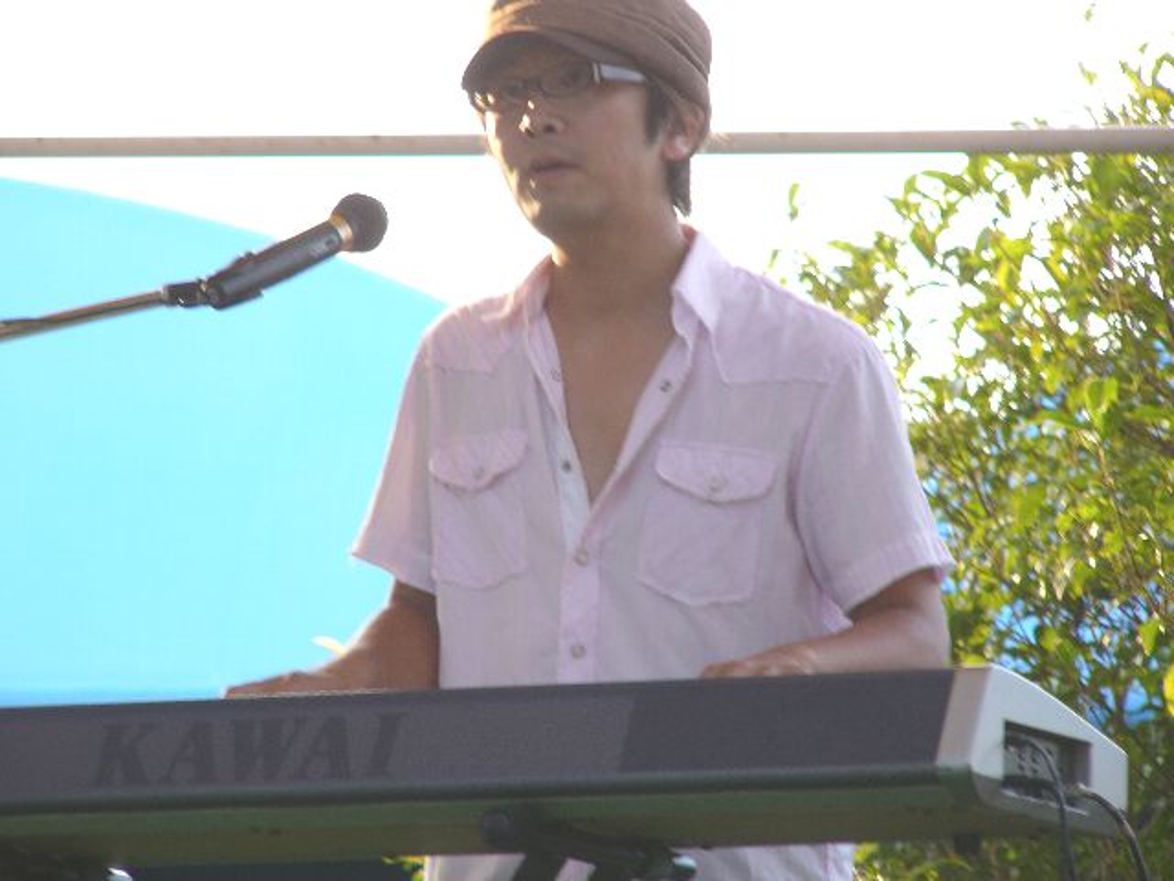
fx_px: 9428
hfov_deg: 7.1
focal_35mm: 278
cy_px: 440
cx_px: 587
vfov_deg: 5.3
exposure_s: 1/100
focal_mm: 46.3
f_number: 4
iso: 50
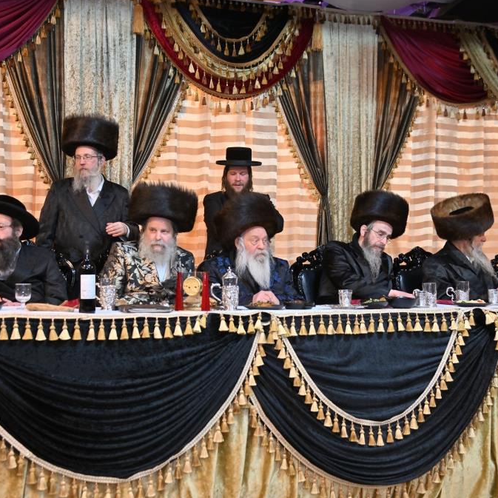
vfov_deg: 38.3
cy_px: 250
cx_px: 222
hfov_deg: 38.3
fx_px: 716
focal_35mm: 44
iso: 500
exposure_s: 1/200
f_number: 4
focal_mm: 34
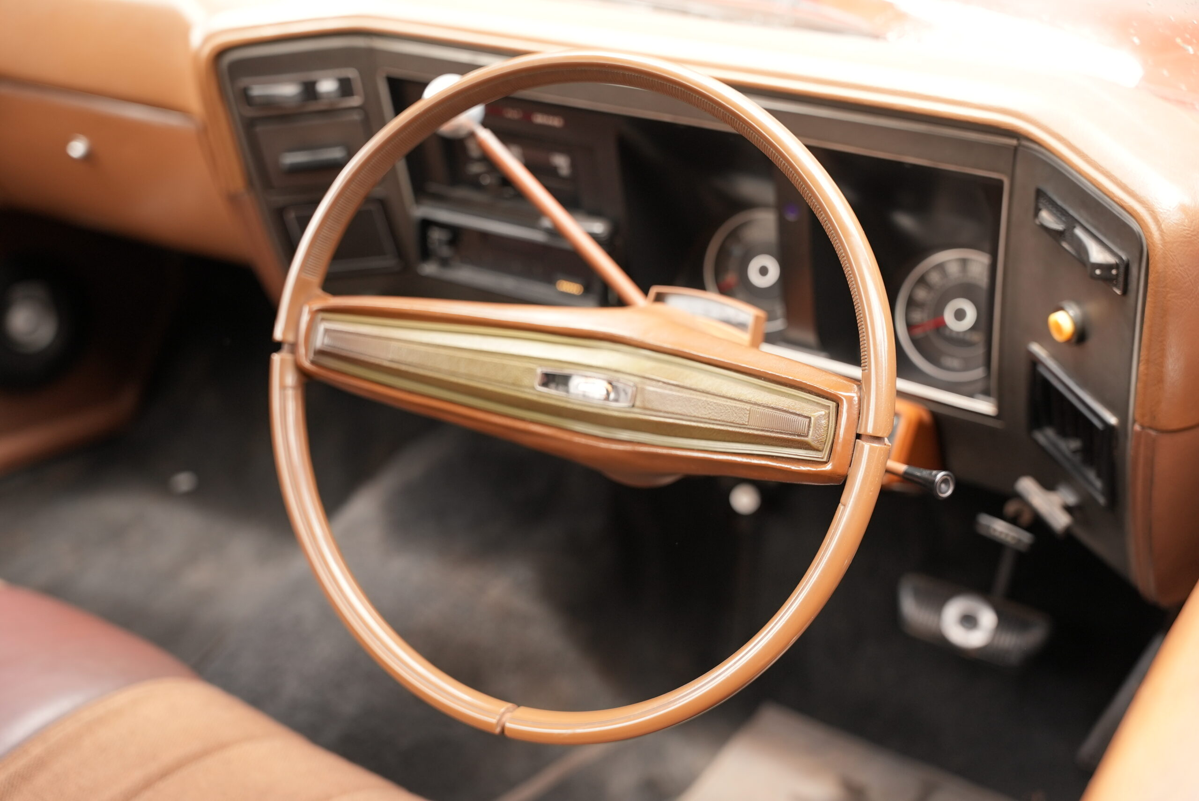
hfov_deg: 45.2
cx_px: 600
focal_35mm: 43
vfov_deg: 31.1
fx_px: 1440
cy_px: 400
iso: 640
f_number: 2.8
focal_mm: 43.2
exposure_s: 1/400
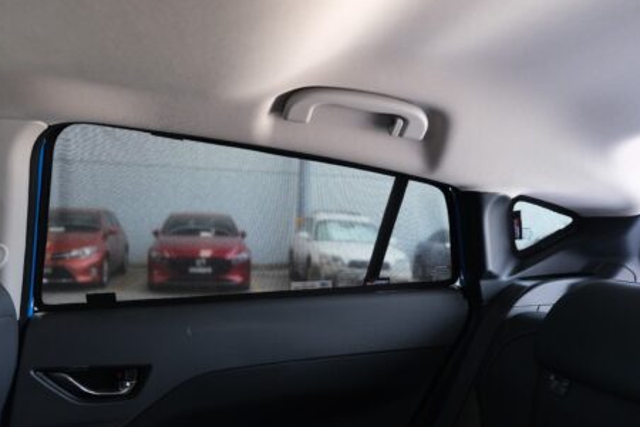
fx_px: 533
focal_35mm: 30
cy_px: 227
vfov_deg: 43.6
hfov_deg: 61.9
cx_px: 320
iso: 640
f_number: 2.8
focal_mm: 18
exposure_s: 1/60
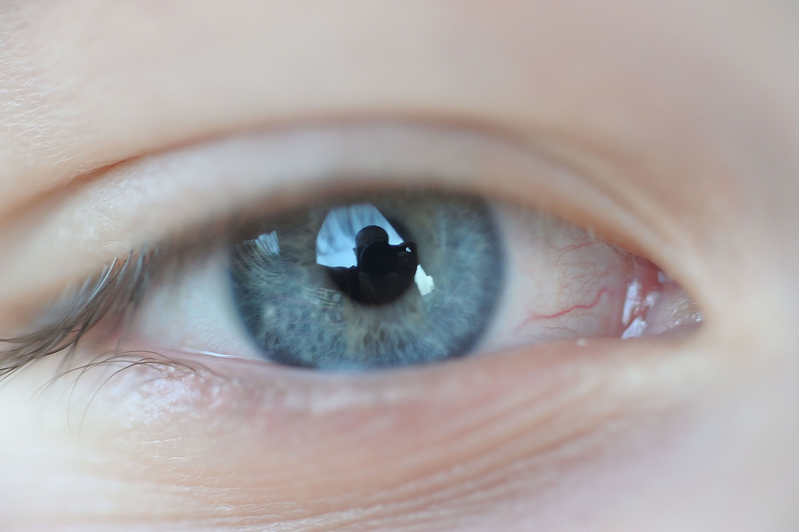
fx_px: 2329
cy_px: 266
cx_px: 400
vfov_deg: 13.0
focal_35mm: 105
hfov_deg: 19.5
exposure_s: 1/80
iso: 2000
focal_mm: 105
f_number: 5
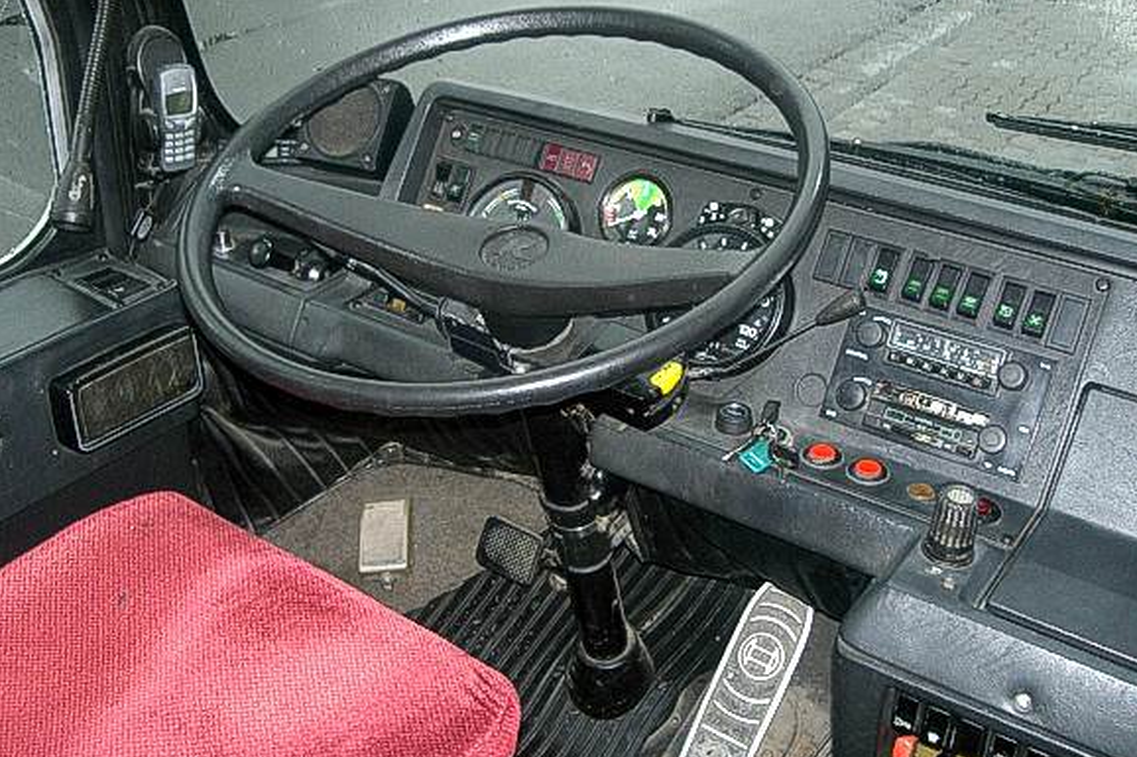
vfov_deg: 33.4
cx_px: 571
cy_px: 348
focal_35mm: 40
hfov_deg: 48.5
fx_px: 1263
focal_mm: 6.3
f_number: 3.1
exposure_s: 1/60
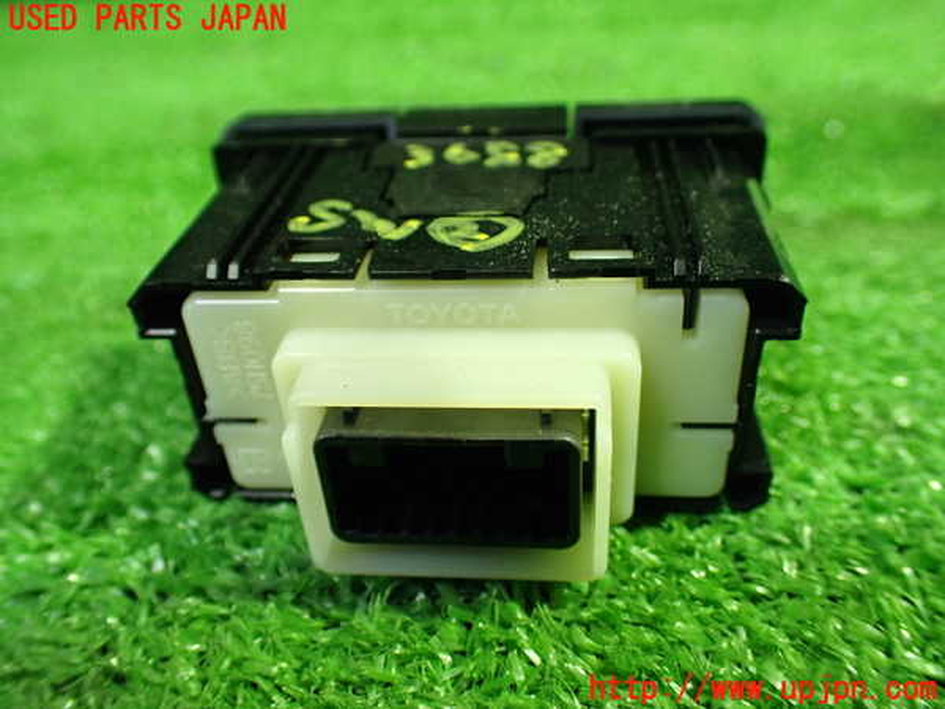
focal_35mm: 30
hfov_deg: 60.0
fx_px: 819
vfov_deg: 46.8
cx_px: 472
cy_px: 354
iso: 800
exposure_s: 1/40
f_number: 2.3
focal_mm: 5.4
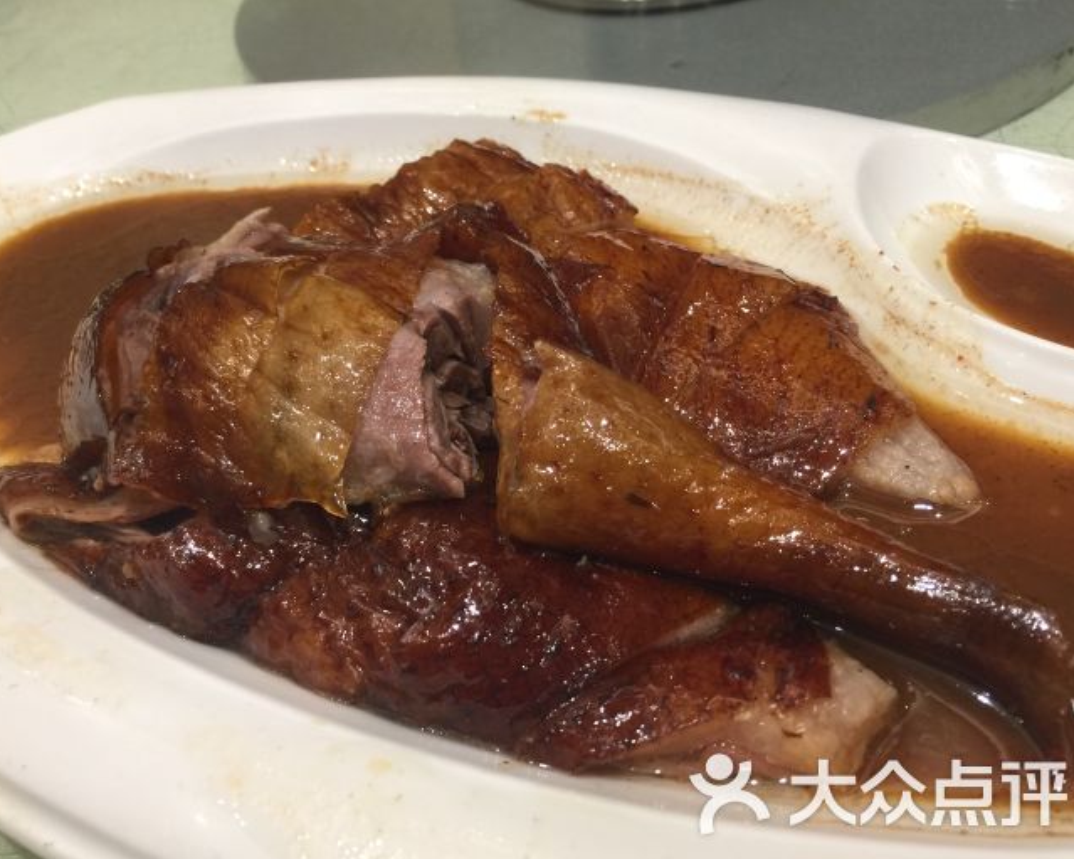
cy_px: 440
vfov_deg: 47.1
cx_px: 523
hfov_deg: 57.2
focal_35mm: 31
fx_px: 985
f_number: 2.2
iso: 50
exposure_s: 1/33
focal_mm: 4.15
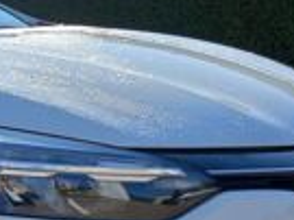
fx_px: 755
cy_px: 216
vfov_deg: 16.3
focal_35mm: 89
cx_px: -126
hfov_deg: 19.6
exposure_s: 1/441
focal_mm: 4.6
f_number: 2
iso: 25
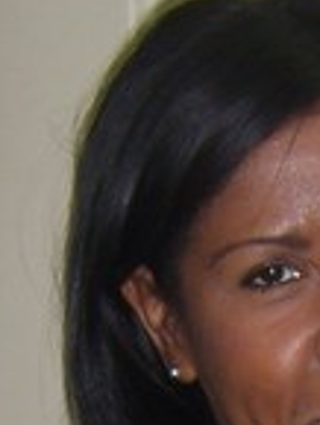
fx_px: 2646
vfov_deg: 8.9
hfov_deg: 6.9
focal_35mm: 215
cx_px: 379
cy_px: 724
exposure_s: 1/45
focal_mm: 6.6
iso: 100
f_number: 3.5
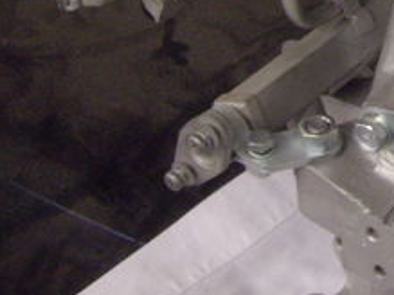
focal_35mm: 111
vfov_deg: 12.7
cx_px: 545
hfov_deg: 16.5
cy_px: -126
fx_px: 1263
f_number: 2.8
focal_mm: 7.9
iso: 400
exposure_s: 1/50
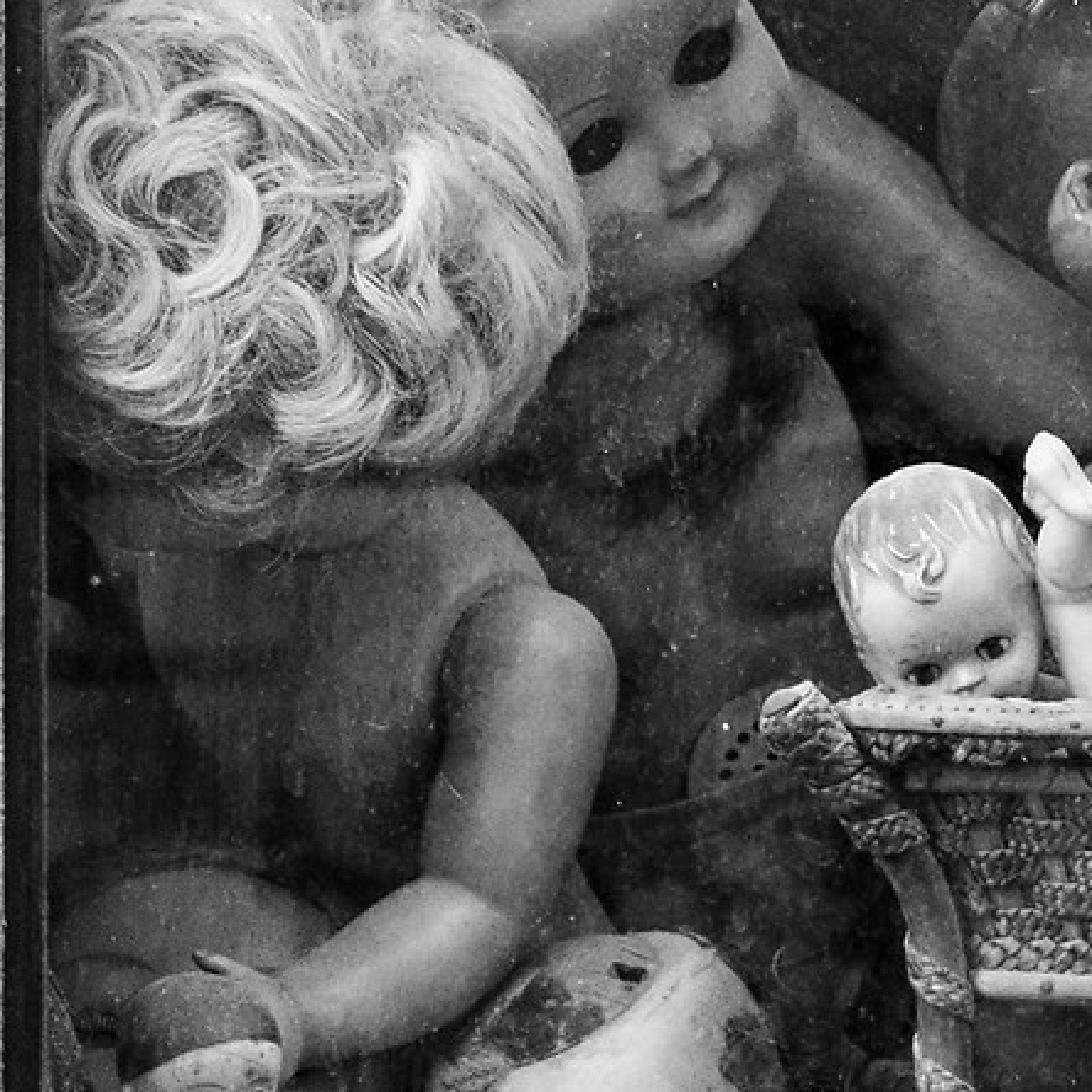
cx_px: 1891
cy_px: 534
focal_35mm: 216
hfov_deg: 7.9
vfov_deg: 8.1
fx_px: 7709
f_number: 4.7
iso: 800
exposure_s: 1/60
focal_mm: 31
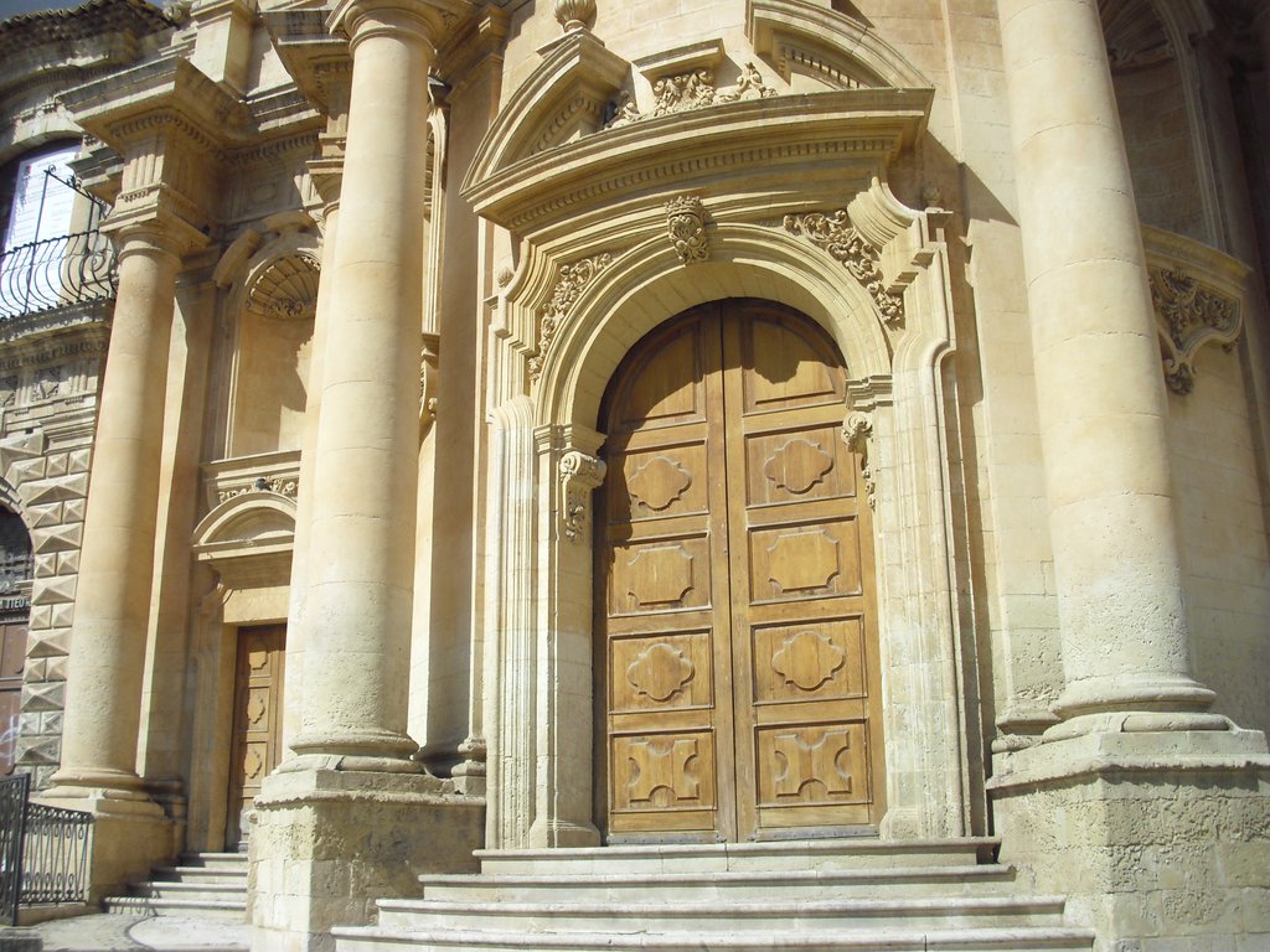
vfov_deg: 37.7
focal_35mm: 38
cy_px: 476
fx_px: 1394
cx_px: 635
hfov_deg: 49.0
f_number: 8
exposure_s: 1/250
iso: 100
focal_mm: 6.2
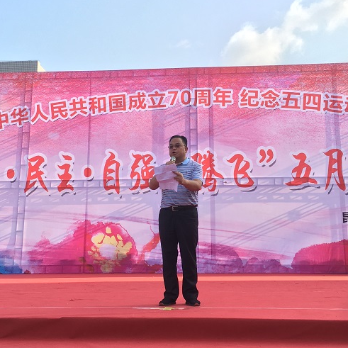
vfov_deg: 35.8
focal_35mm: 47
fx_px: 535
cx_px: 179
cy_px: 129
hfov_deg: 36.1
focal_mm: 4.15
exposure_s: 1/447
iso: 25
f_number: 2.2
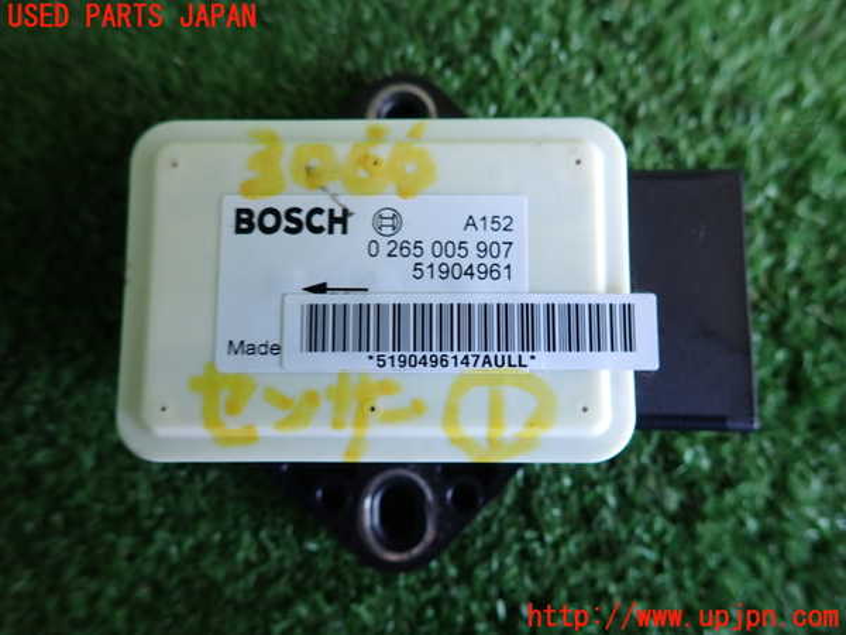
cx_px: 423
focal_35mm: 25
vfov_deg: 54.9
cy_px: 318
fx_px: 611
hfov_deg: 69.4
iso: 200
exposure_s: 1/50
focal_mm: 4.5
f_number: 2
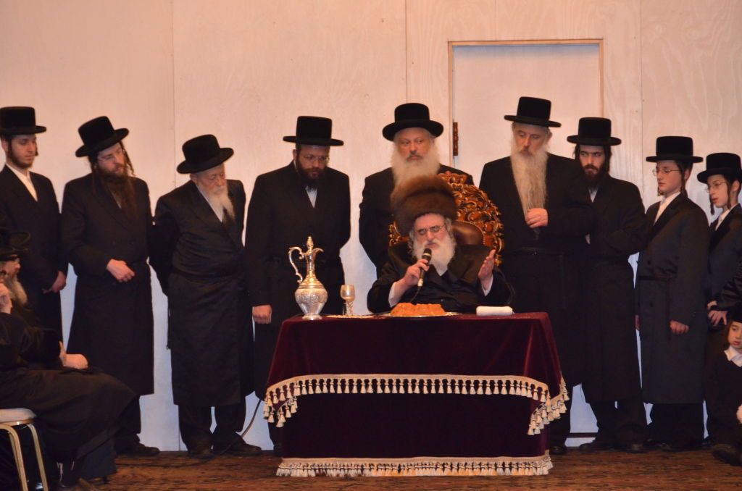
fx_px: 4627
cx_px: 371
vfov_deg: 6.1
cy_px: 246
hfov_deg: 9.2
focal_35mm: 225
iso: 1250
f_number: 6.3
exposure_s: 1/80
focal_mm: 150
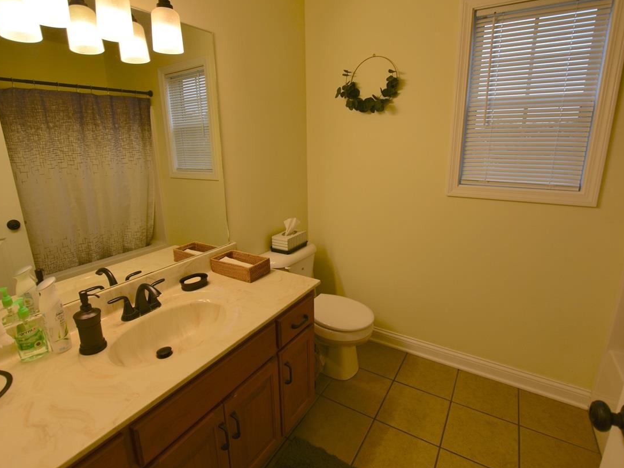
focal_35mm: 17
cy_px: 231
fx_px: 306
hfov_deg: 91.0
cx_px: 306
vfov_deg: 74.7
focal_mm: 10
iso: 100
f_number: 4.5
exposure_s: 1/80
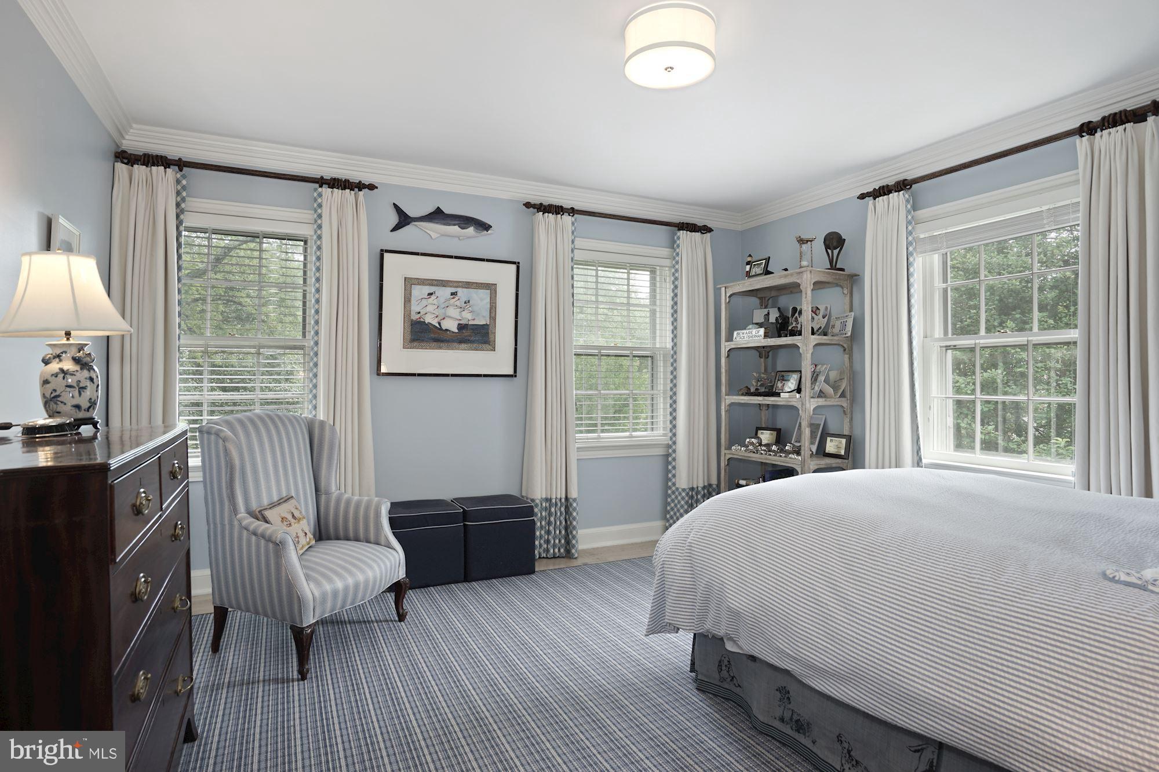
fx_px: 612
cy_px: 386
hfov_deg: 86.9
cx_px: 580
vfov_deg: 64.5
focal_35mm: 19
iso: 200
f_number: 8
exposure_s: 1/5
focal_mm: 19
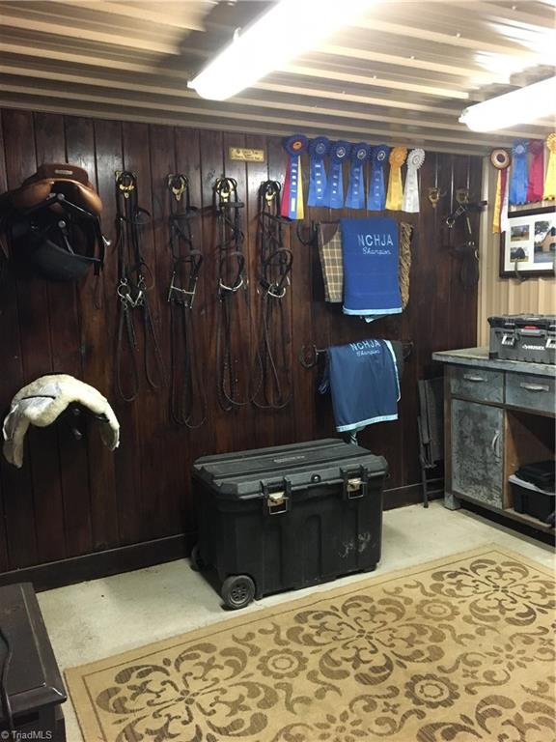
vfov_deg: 61.7
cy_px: 371
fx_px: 621
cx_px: 278
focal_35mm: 29
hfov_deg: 48.2
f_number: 2.2
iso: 200
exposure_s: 1/30
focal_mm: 4.15
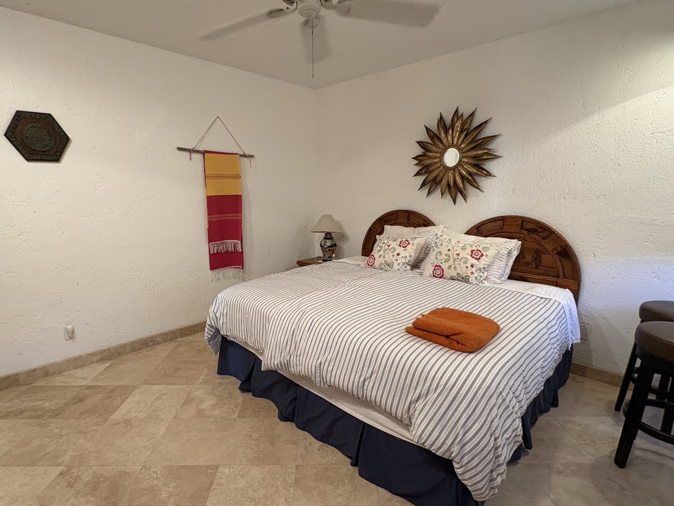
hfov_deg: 84.6
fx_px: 370
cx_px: 323
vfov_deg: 68.6
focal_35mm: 19
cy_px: 272
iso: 320
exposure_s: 1/60
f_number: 2.2
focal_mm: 2.22
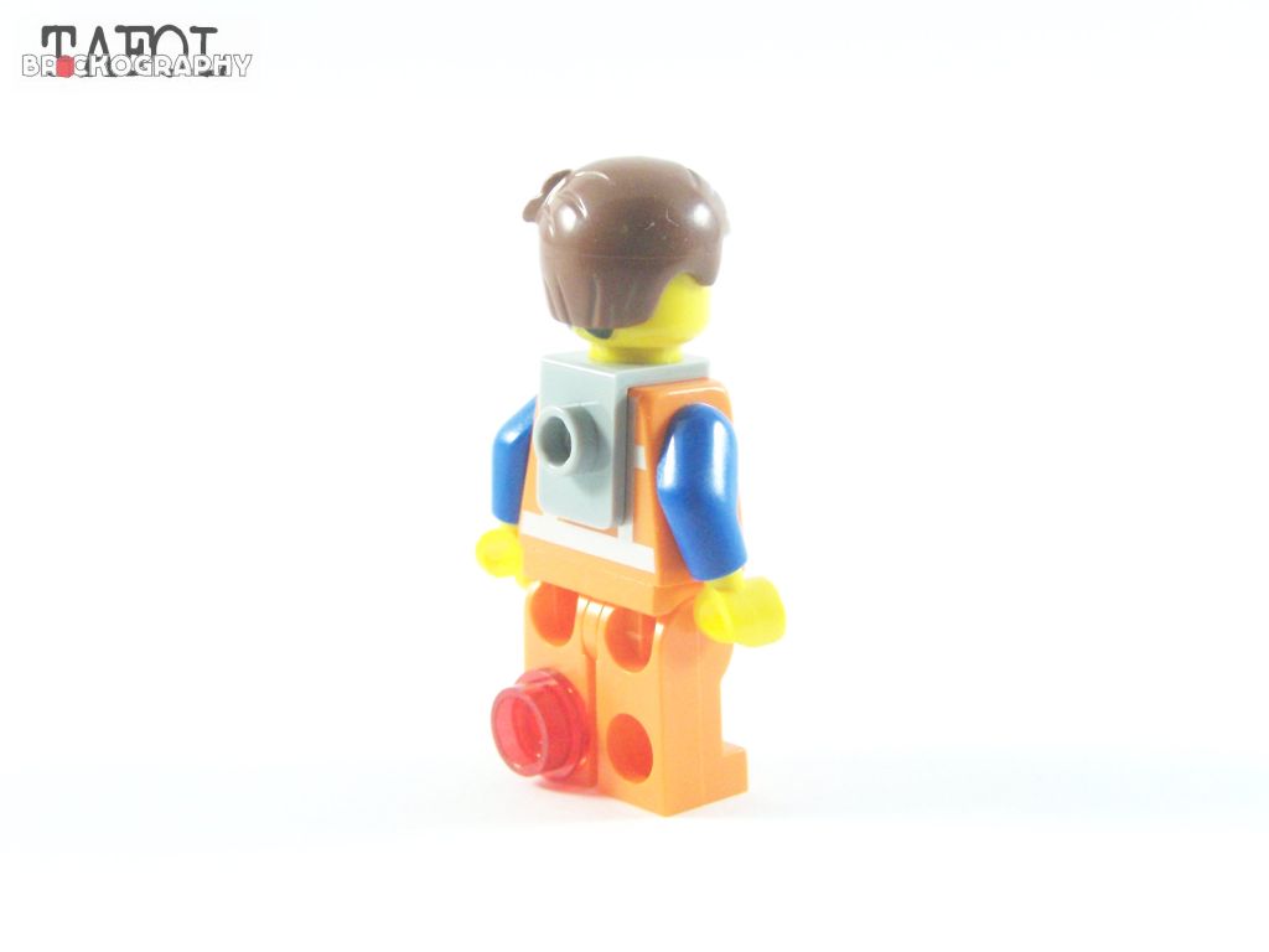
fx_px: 3006
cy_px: 476
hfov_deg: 23.8
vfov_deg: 18.0
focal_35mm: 82
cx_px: 634
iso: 400
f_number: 4
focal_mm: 13.7
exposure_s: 1/60
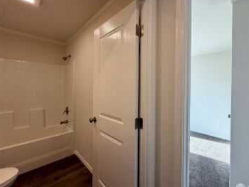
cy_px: 89
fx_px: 115
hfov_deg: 94.0
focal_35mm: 16
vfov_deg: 78.1
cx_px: 139
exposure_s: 1/120
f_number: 2.2
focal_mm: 2.22
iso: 100
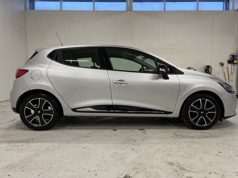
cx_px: 119
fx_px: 179
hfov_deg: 67.3
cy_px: 89
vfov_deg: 53.1
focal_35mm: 26
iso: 125
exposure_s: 1/100
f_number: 1.5
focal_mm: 5.7
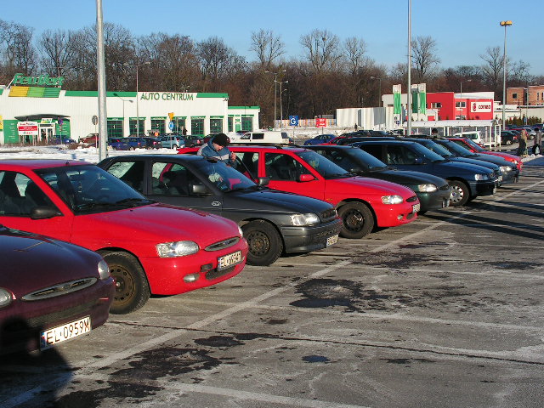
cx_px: 272
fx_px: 833
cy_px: 204
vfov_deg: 27.5
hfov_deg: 36.2
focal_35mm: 53
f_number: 4.8
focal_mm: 8.9
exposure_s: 1/640
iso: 64
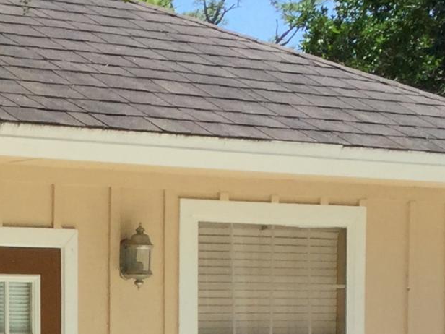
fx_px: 1941
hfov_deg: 12.8
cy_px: 476
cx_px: -63
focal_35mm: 151
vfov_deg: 9.6
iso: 25
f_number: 2.4
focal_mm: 3.3
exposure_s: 1/936
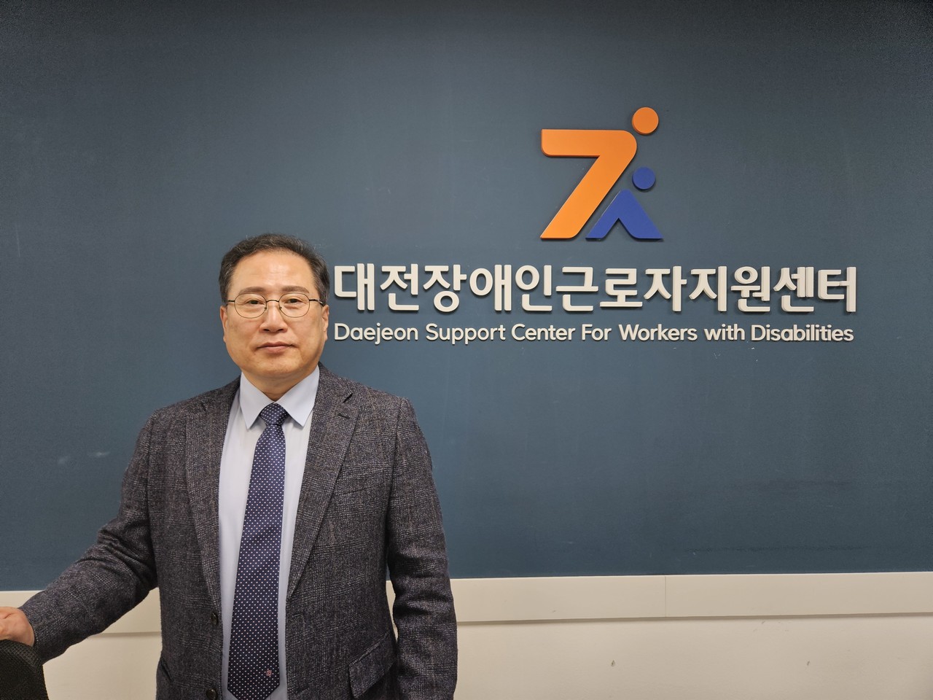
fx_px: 620
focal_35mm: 23
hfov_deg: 73.9
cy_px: 350
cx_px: 466
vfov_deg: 58.9
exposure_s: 1/120
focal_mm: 5.4
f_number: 1.8
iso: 64
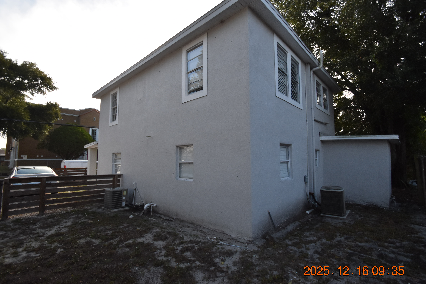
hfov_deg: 96.7
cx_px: 220
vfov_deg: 73.7
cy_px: 142
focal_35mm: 16
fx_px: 189
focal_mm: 10
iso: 800
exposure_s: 1/4000
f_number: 3.5
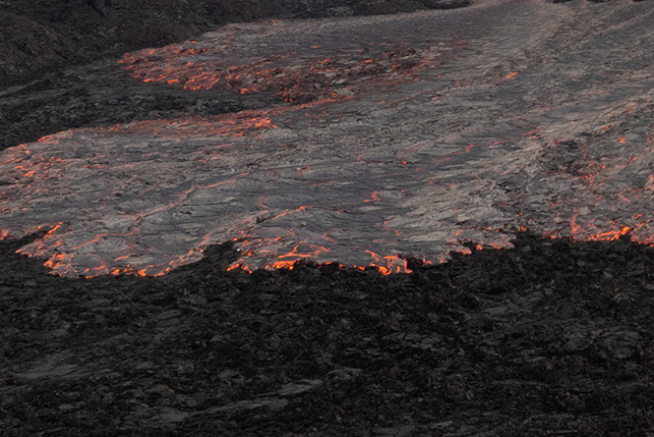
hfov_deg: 18.1
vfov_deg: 13.6
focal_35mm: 97
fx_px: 1762
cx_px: 1051
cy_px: -127
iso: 100
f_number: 7.1
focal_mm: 12.29
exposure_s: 1/240
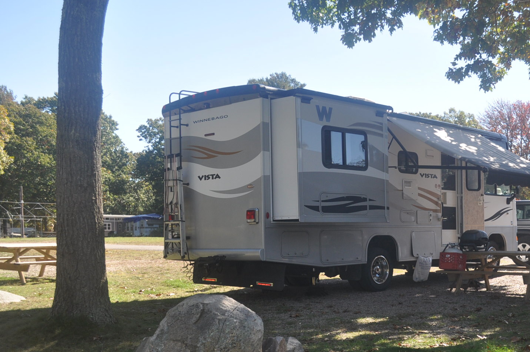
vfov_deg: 29.4
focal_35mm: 45
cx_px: 391
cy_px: 251
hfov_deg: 42.4
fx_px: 662
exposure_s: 1/200
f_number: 5
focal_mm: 20
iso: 200
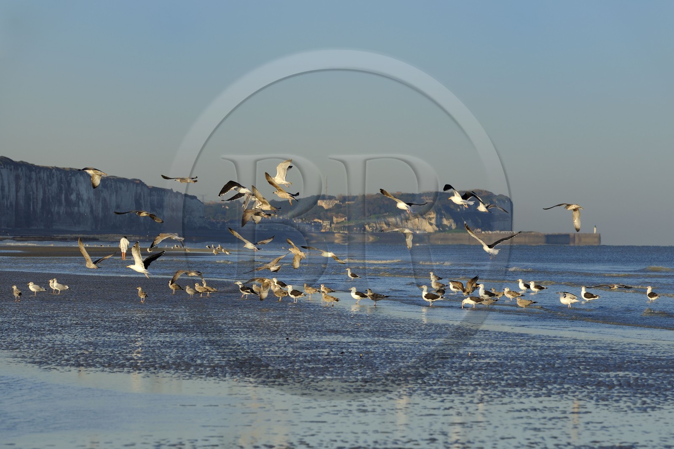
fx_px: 3743
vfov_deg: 6.9
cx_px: 337
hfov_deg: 10.3
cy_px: 224
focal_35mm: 200
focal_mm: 200
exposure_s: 1/500
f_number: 8
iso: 200
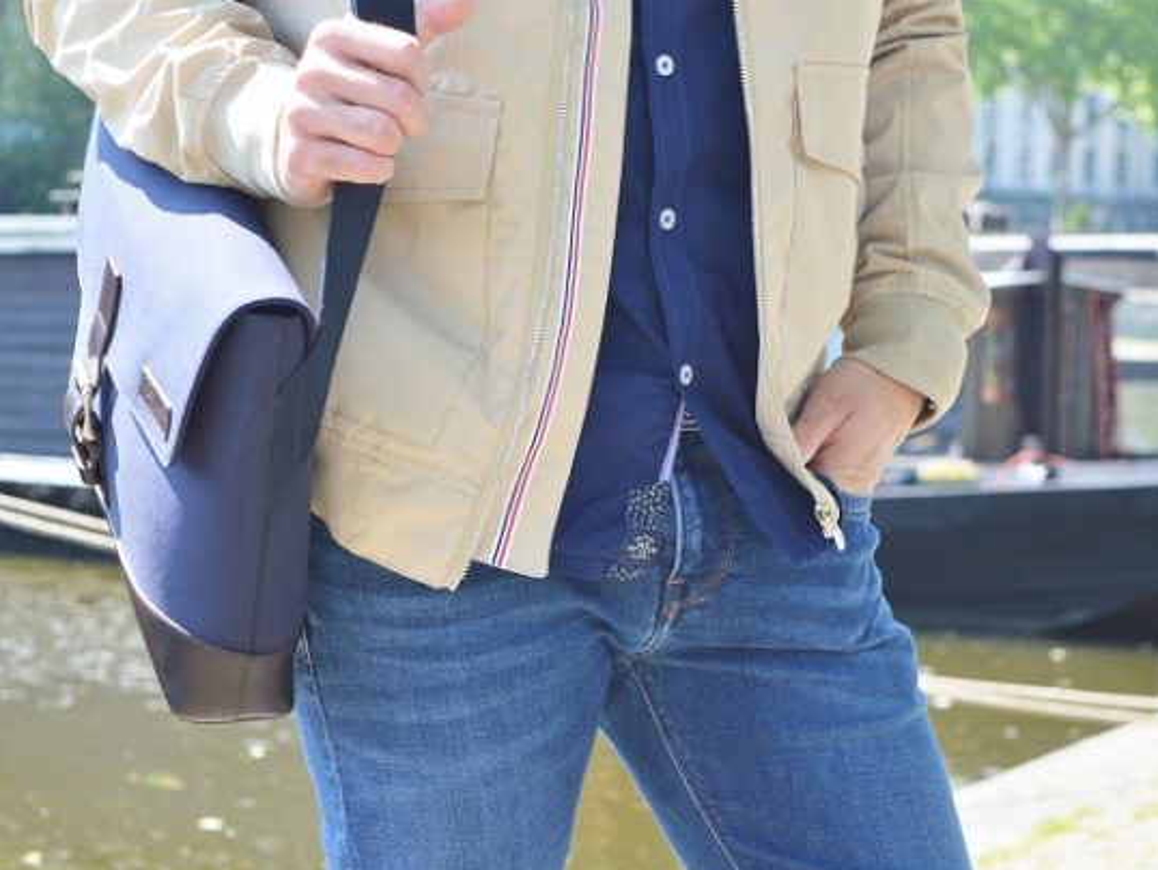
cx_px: 591
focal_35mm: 91
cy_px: 438
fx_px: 3030
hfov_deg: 21.6
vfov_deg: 16.3
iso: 100
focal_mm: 55
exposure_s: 1/100
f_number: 5.6
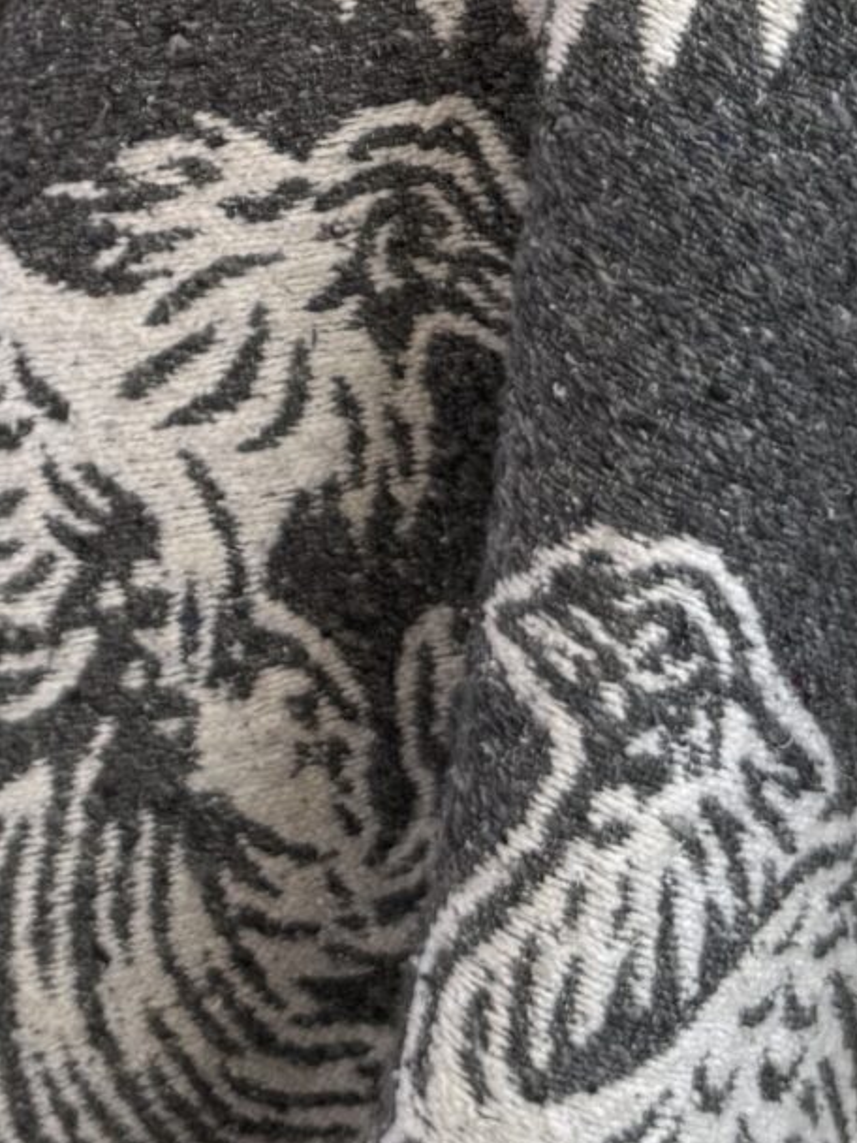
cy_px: -498
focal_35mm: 101
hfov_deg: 14.3
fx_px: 3334
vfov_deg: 17.7
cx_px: -62
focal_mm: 6.76
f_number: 1.78
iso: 80
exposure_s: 1/547
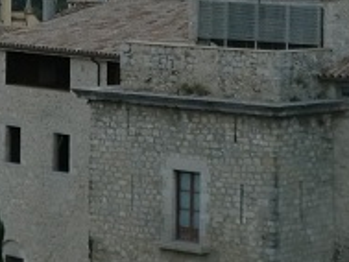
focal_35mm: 221
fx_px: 2230
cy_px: -211
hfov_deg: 8.9
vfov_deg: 6.6
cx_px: 52
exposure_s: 1/250
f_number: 3.8
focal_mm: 9.4
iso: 64
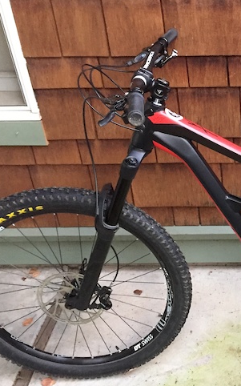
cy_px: 210
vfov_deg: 39.5
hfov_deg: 23.5
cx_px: 276
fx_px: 536
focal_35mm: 51
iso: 250
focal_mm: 4.15
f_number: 2.2
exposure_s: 1/20
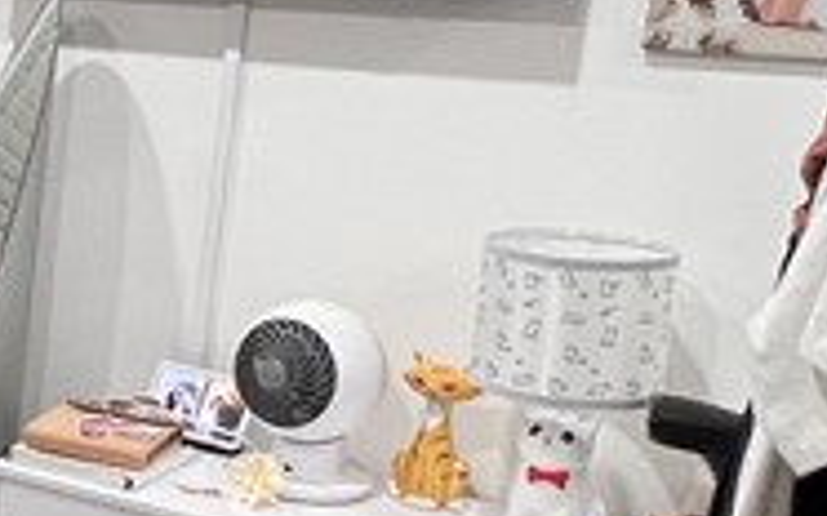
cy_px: 298
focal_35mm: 76
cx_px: -511
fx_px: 1712
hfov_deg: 21.4
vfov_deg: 17.1
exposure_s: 1/60
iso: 160
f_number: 1.8
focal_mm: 1.57
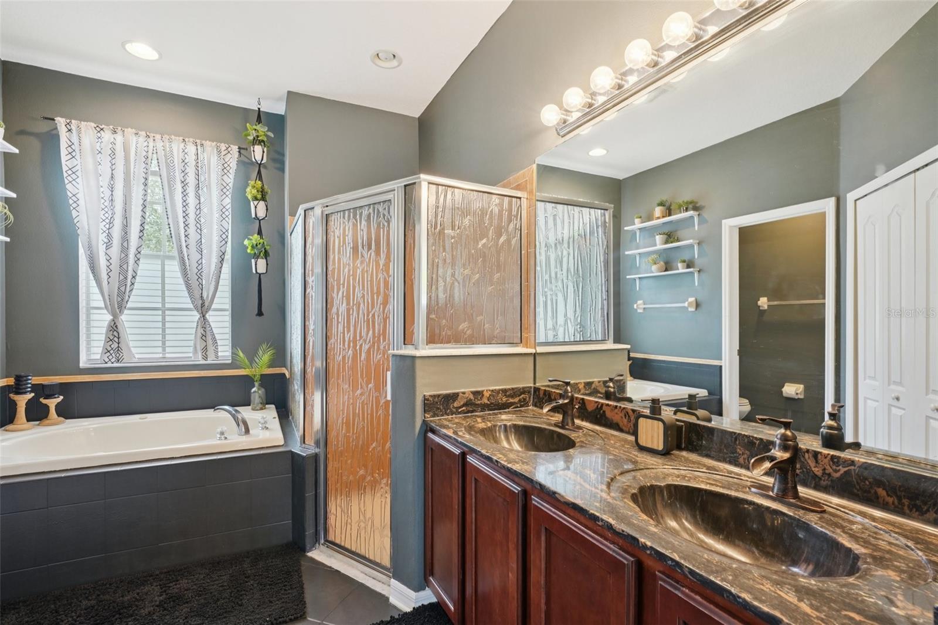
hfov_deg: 96.7
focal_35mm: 16
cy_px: 312
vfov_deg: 73.7
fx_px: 417
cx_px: 469
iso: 640
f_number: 8
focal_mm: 16
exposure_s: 1/13
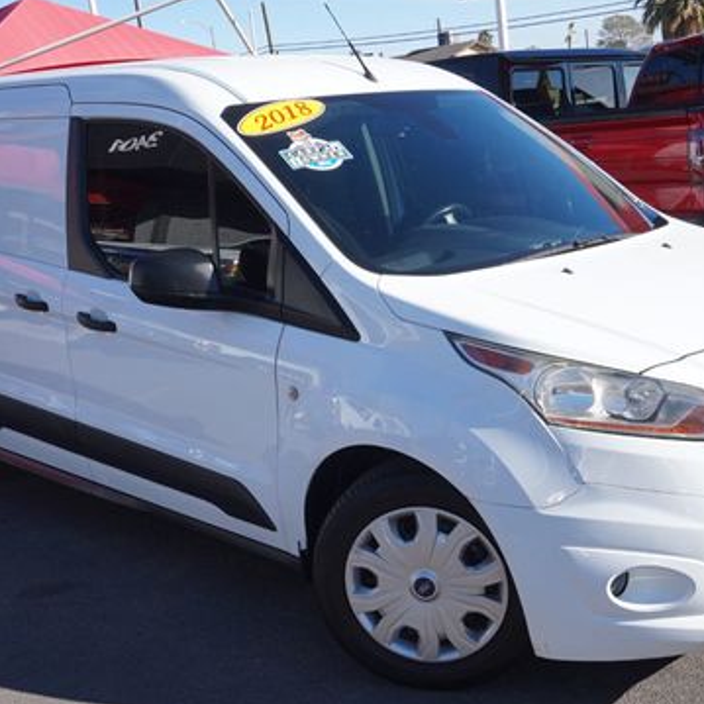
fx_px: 1099
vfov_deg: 35.5
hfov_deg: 35.5
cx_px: 373
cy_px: 369
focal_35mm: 48
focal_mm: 21
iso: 100
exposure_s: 1/125
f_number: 10
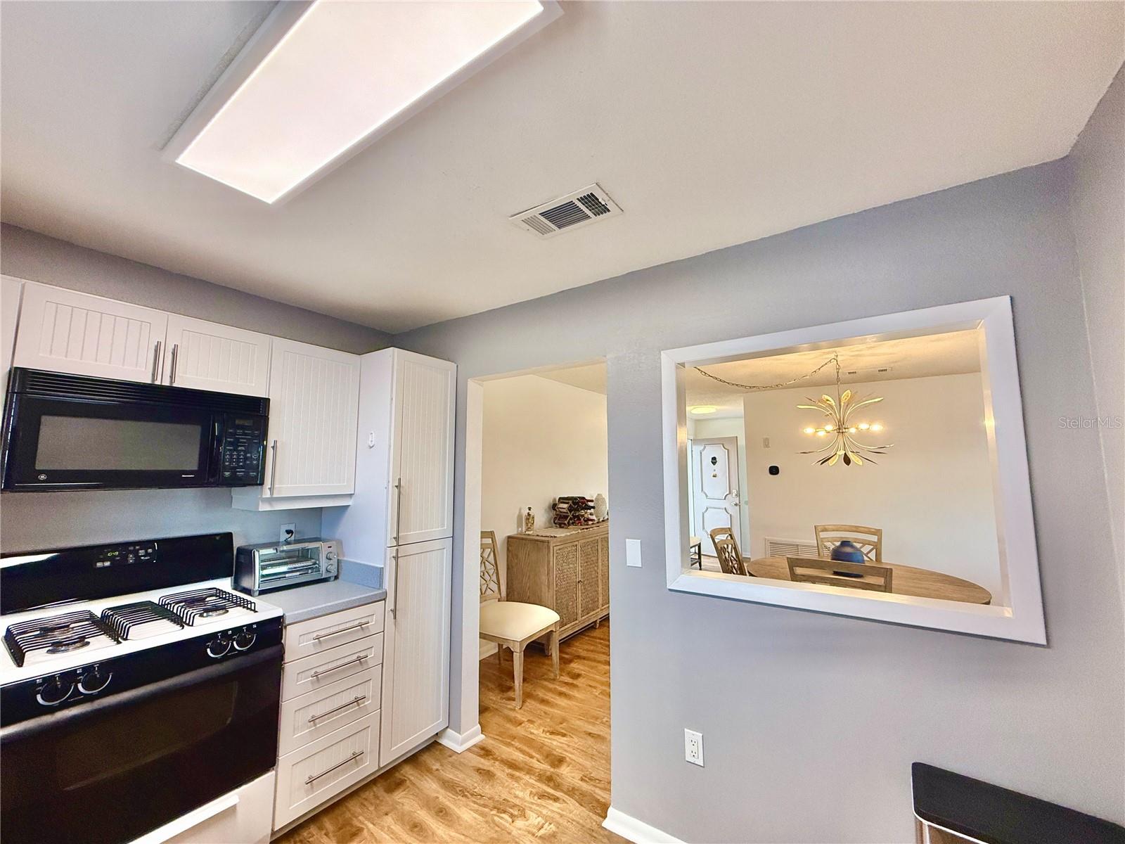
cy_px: 422
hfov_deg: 102.1
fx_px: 455
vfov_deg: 85.7
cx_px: 562
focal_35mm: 14
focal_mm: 2.22
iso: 160
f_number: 2.2
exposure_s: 1/120
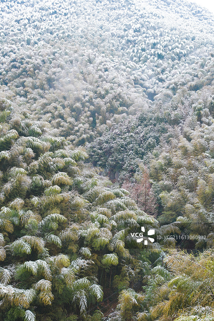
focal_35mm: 50
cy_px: 160
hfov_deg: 27.0
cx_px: 107
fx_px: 446
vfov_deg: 39.6
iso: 125
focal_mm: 33
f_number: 5
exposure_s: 1/30
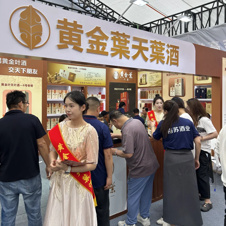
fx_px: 229
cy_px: 98
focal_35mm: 31
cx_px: 114
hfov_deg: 52.5
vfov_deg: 52.4
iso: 50
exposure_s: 1/424
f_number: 1.5
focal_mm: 5.7
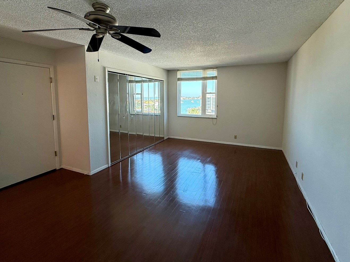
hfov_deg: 91.0
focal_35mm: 17
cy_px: 111
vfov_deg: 74.2
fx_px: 172
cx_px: 183
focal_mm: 2.22
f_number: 2.2
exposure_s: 1/120
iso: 100
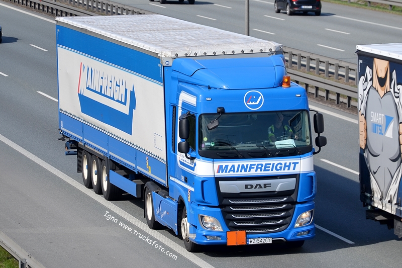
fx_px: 1758
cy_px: 134
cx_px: 201
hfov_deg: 13.0
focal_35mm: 158
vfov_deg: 8.7
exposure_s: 1/800
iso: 100
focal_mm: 105
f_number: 5.6
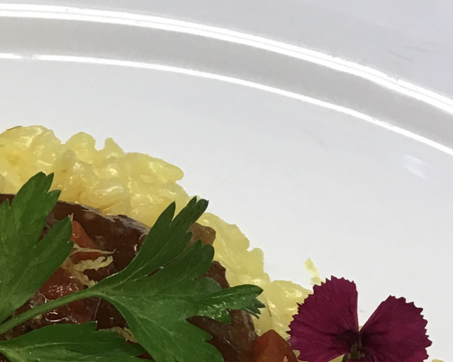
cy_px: 678
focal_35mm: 97
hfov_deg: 18.6
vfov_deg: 13.9
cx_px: -99
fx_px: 1300
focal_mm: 4.15
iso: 32
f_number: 2.2
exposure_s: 1/40
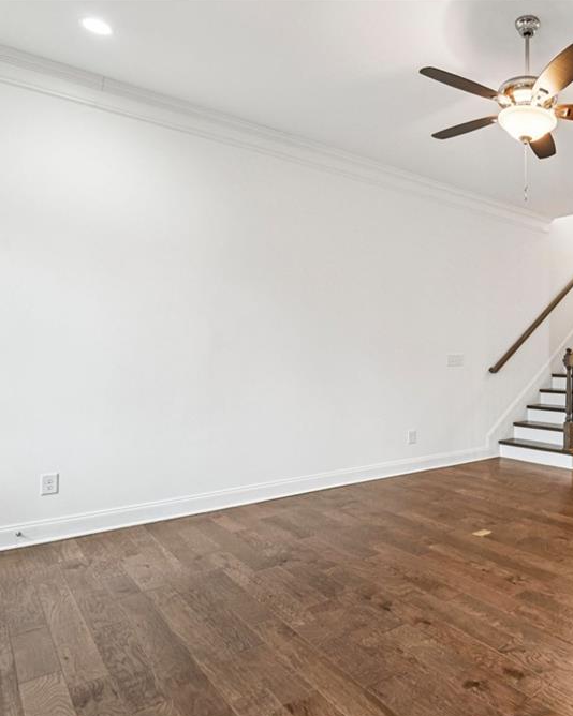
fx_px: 488
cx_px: 498
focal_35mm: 23
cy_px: 359
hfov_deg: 54.3
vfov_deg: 72.6
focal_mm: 16
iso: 400
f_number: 8
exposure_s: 1/8
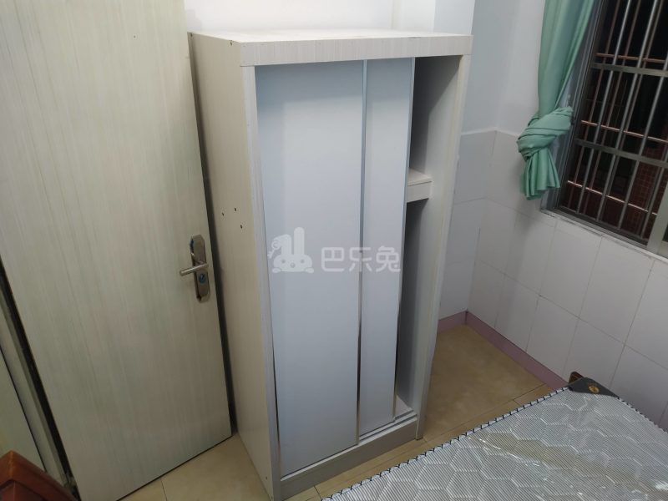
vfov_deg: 56.8
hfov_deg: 71.6
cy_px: 250
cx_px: 334
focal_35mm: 24
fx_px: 463
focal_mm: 3.94
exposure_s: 1/25
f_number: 1.9
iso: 125
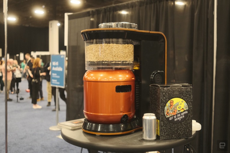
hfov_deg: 47.4
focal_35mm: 41
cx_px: 115
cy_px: 76
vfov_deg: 32.6
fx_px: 262
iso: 4000
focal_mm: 27
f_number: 2.8
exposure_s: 1/60
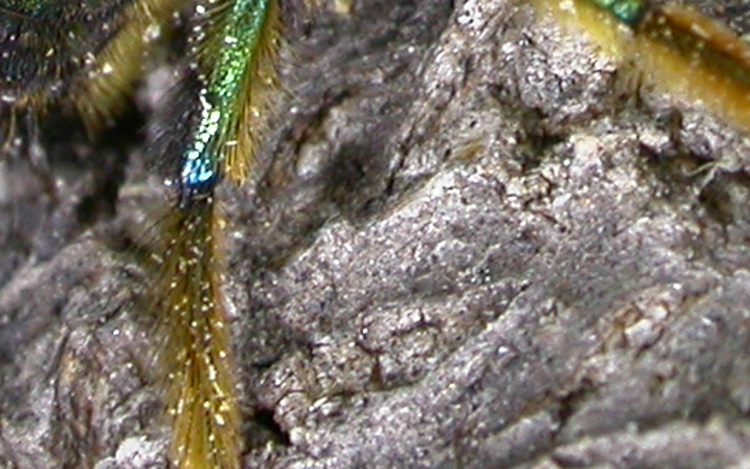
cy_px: -462
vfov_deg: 3.7
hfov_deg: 5.9
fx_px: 7258
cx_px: 608
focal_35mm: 355
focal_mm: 16.2
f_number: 6.3
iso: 100
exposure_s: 1/109
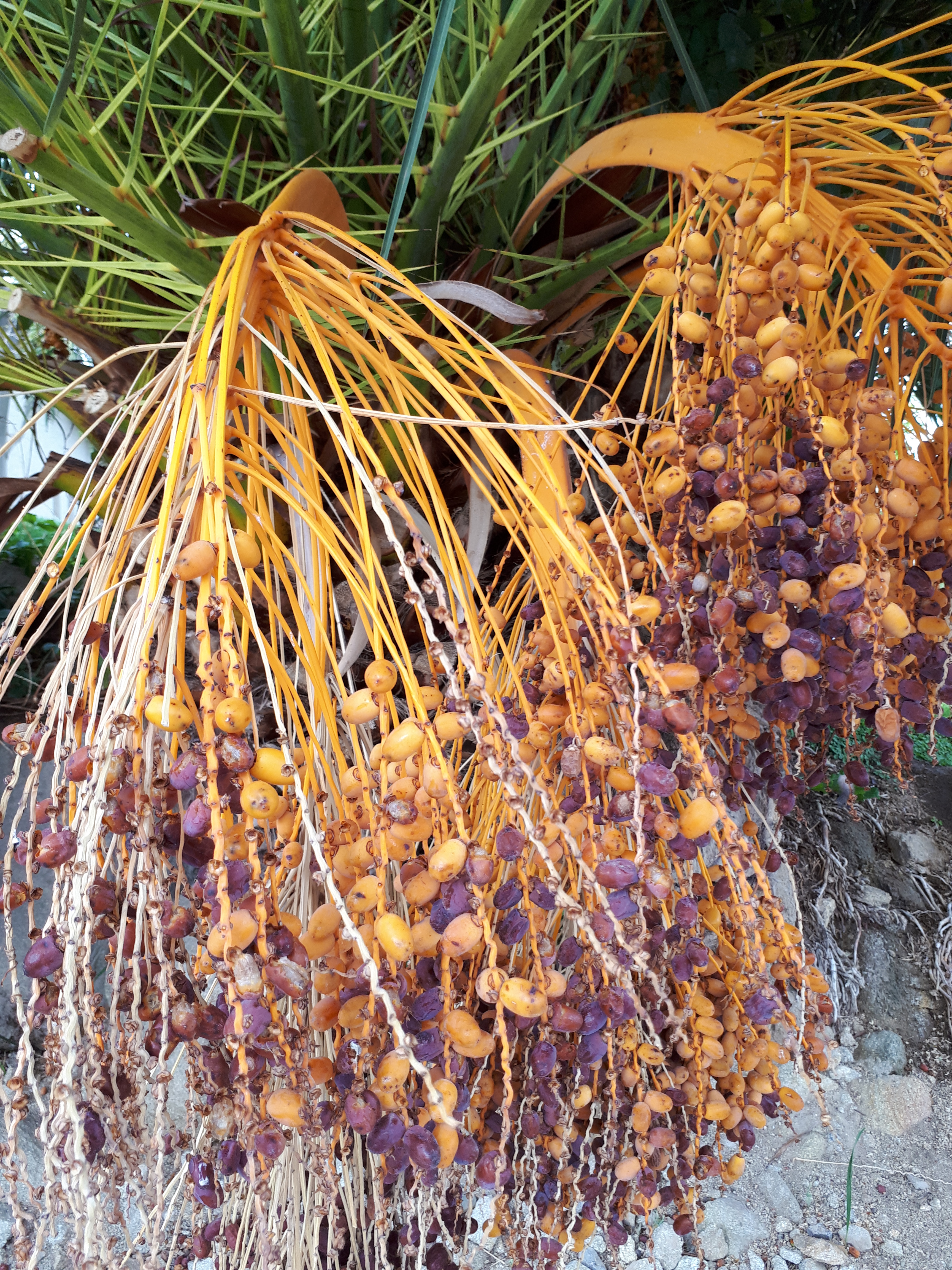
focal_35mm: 27
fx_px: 990
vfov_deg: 65.3
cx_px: 476
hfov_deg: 51.4
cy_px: 635
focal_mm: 3.6
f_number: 1.9
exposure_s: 1/146
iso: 40
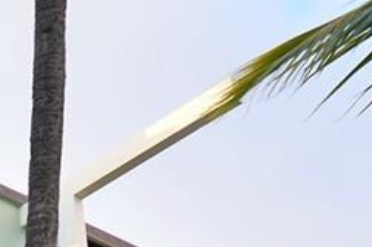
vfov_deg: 8.5
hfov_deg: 12.9
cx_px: -434
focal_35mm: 133
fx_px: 1373
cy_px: 759
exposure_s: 1/50
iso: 100
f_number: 5
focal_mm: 14
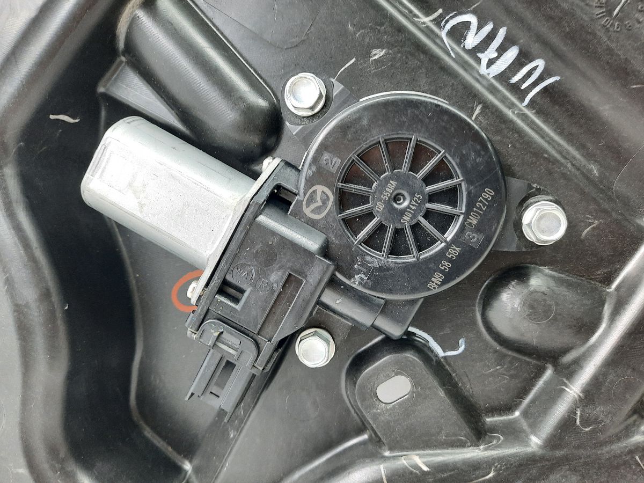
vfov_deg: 54.9
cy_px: 242
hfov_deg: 69.4
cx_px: 322
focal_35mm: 25
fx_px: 465
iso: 320
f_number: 2
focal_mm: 4.6
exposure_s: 1/25
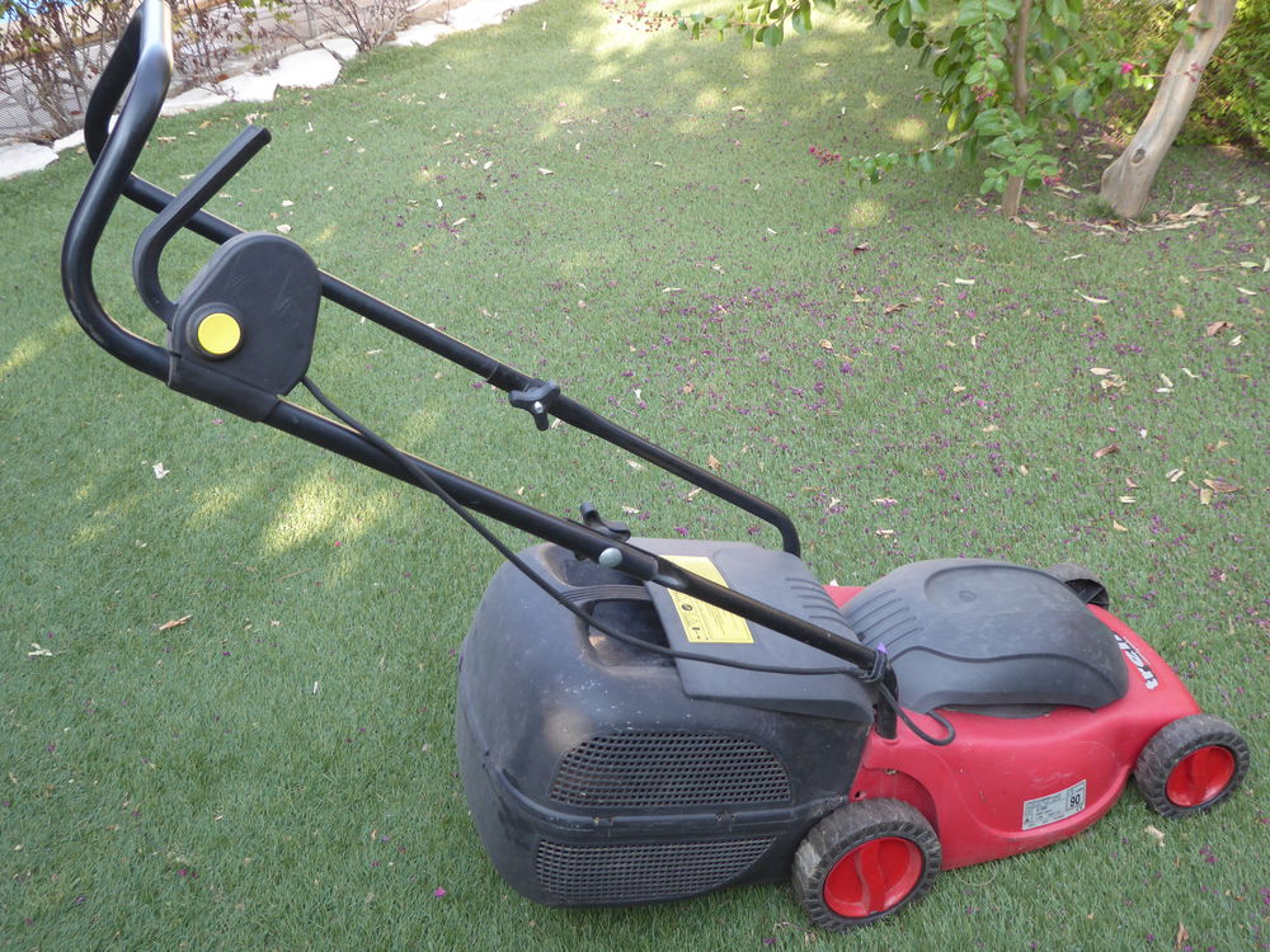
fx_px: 1431
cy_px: 476
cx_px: 635
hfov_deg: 47.9
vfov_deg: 36.8
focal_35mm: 39
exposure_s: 1/60
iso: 100
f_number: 3.7
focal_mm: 6.7
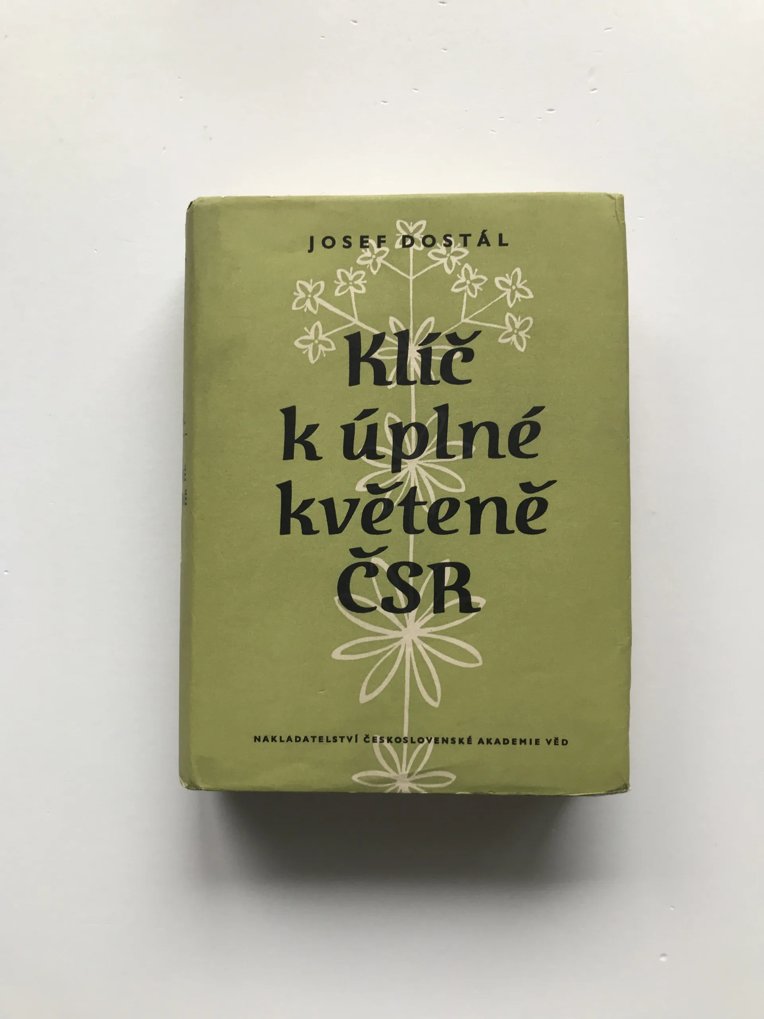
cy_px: 510
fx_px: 824
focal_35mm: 28
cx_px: 382
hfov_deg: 49.7
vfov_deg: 63.4
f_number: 1.8
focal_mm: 3.99
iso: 32
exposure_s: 1/100
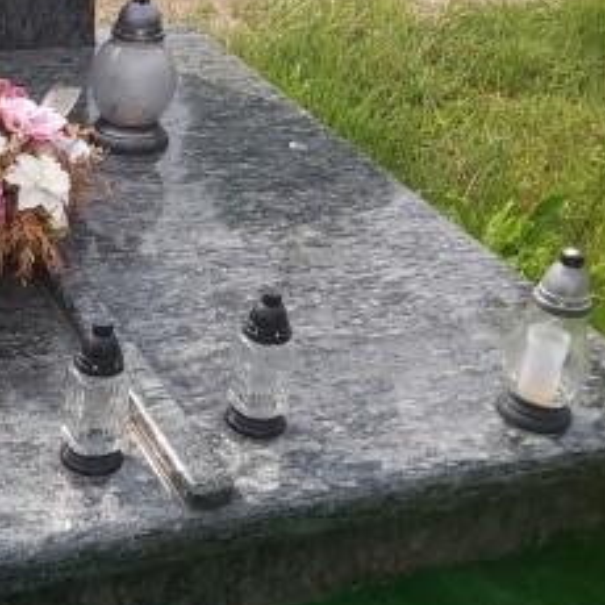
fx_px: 1266
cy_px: 224
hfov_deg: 26.0
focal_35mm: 64
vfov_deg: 26.8
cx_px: 58
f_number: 1.7
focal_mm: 3.92
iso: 64
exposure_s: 1/1085
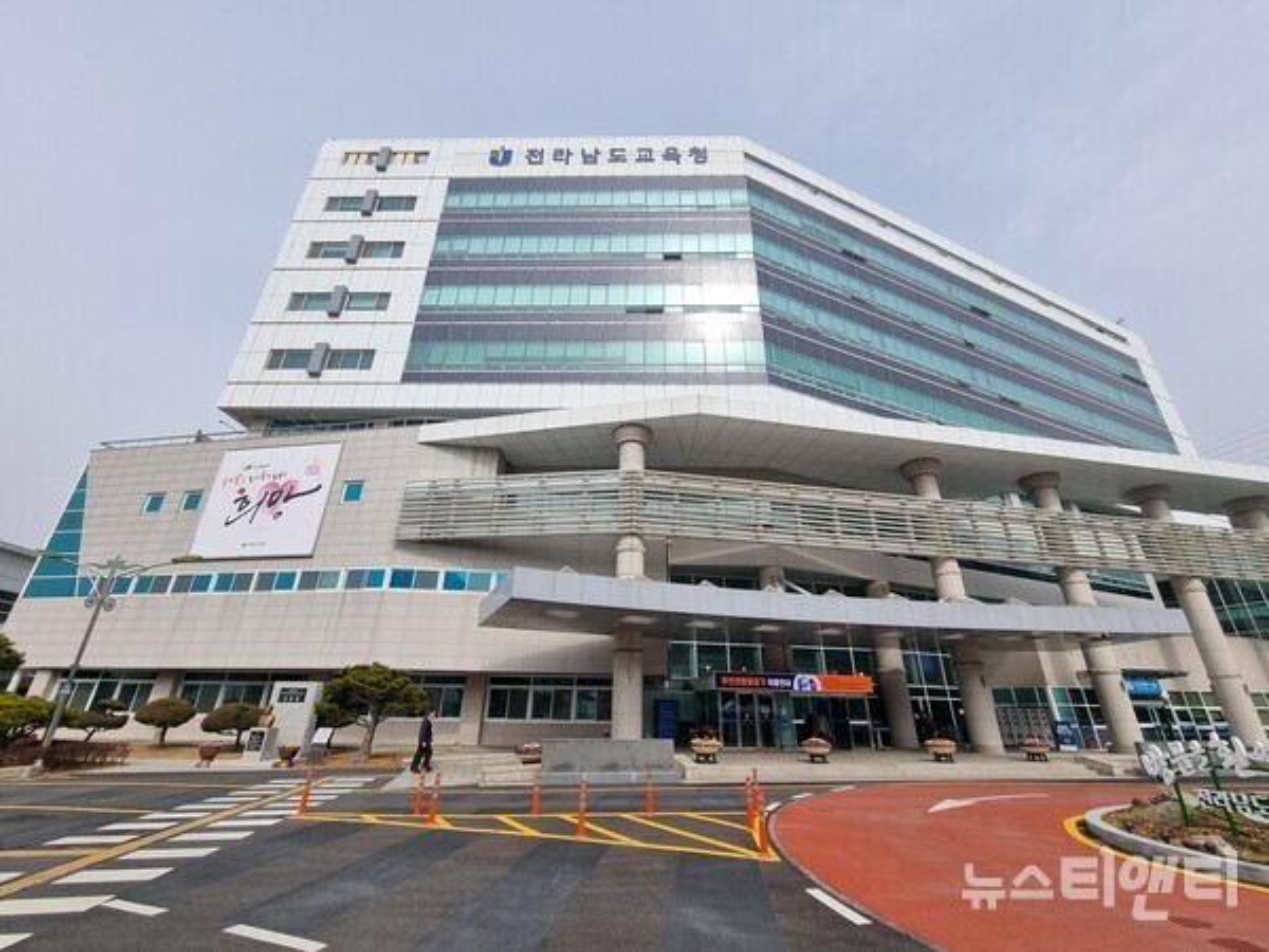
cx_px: 634
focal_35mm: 13
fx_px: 477
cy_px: 476
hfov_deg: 106.2
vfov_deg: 89.9
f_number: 2.2
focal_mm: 2.2
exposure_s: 1/2072
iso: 50
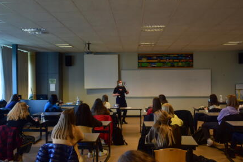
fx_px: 209
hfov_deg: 60.2
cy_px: 85
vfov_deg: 42.4
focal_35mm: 31
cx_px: 124
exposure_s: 1/30
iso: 250
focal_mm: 18
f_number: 3.5
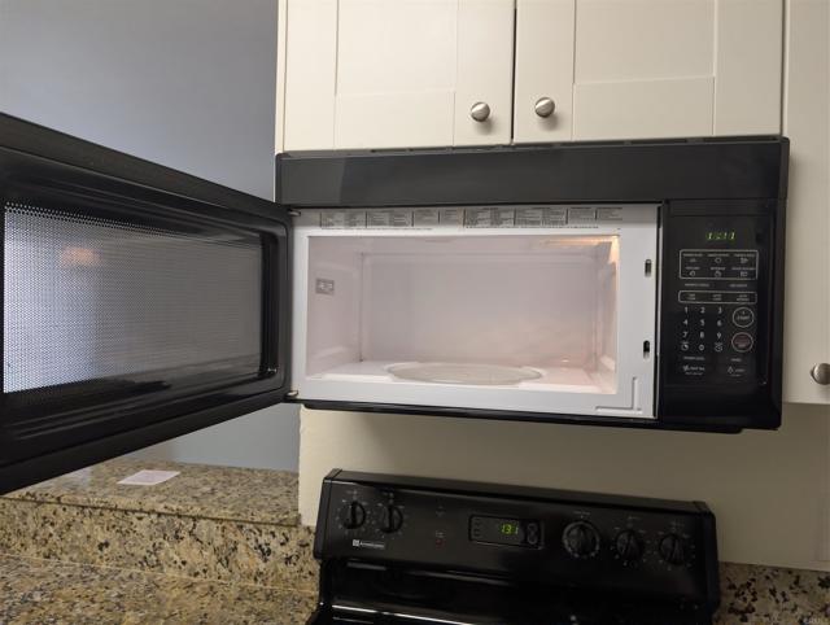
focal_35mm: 24
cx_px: 415
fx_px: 576
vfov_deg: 56.9
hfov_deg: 71.5
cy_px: 312
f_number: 1.68
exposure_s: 1/273
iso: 1008
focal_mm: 6.9
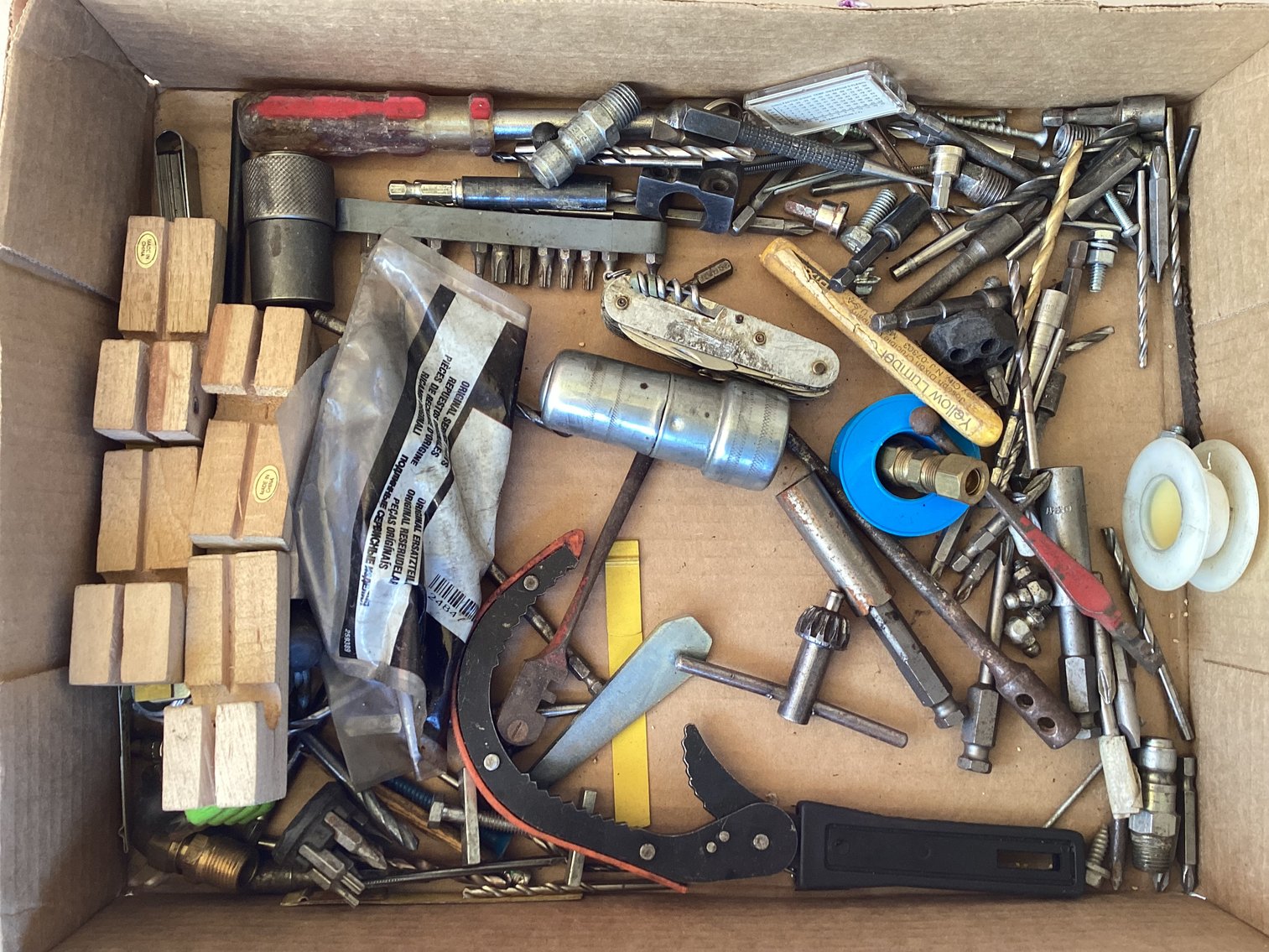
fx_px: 1137
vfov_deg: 45.4
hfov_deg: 58.3
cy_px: 476
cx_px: 634
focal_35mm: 31
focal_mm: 3.3
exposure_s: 1/50
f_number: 2.4
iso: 80
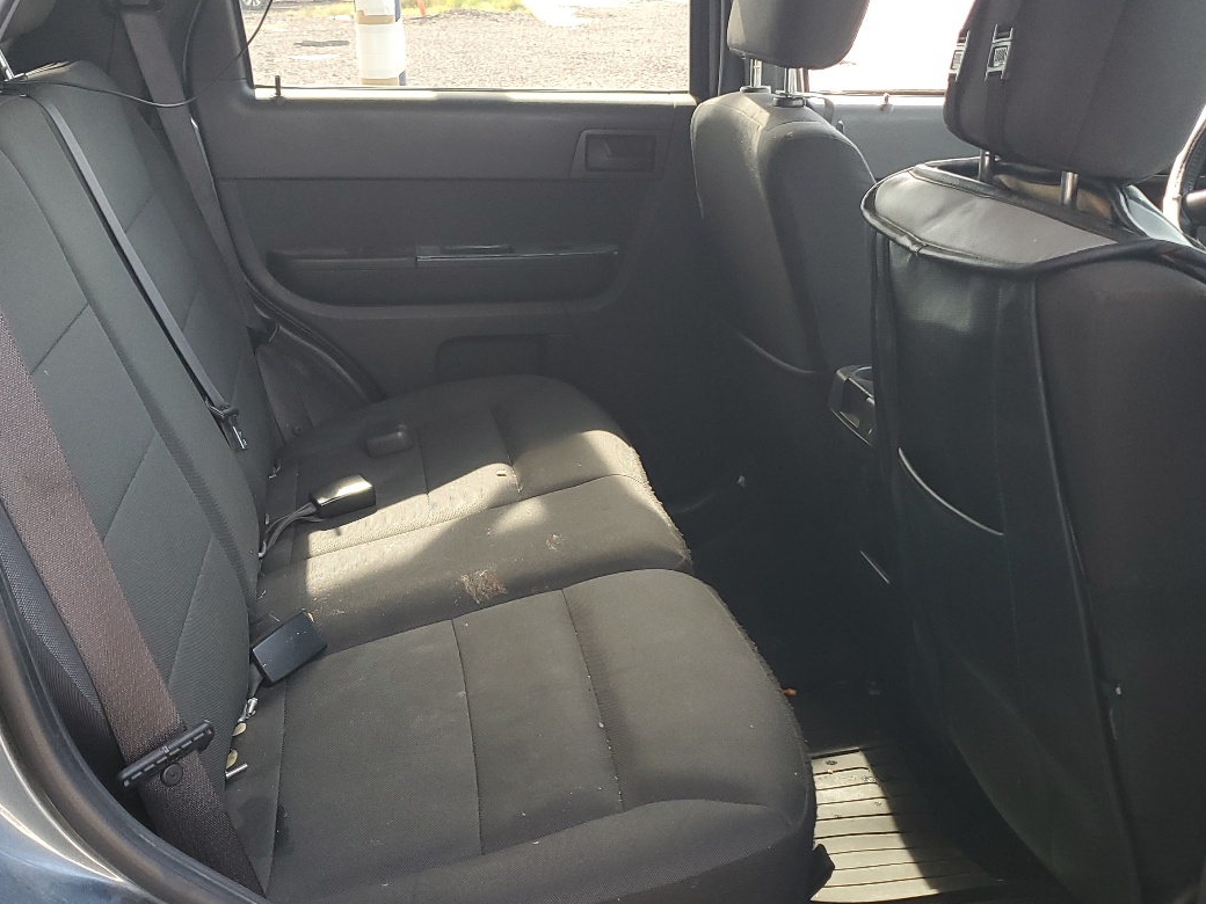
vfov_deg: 36.0
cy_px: 467
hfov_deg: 46.8
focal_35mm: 40
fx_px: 1394
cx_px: 581
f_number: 1.5
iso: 69
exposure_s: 1/120
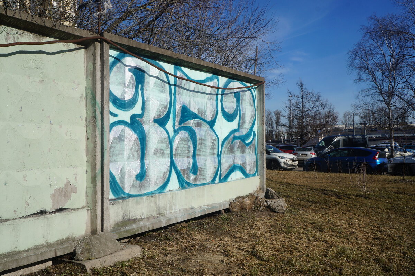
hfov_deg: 57.3
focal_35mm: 33
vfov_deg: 39.9
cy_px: 138
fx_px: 380
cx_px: 208
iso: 200
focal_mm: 22
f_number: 13
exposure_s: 1/500
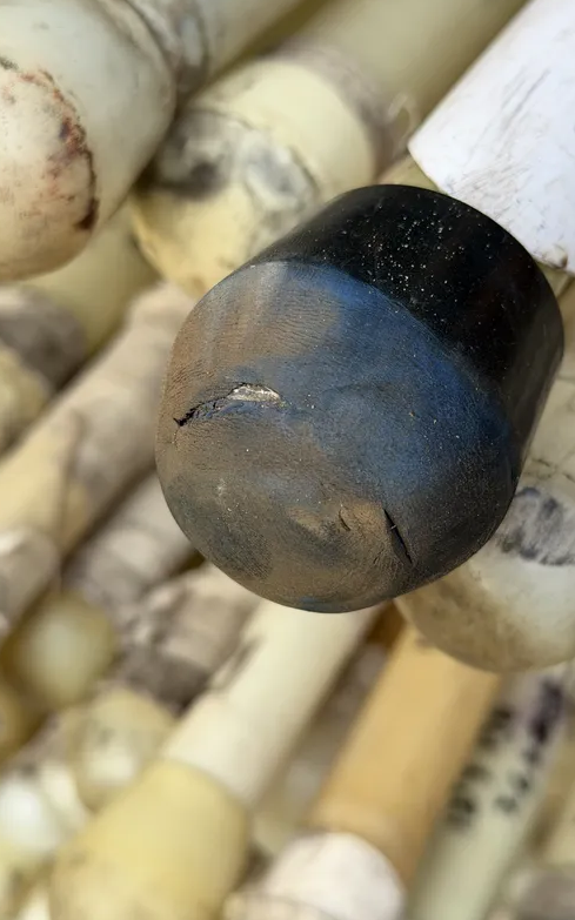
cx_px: 321
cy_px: 454
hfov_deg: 24.8
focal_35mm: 52
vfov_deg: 38.9
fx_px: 1305
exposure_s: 1/227
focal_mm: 6.76
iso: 64
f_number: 1.78
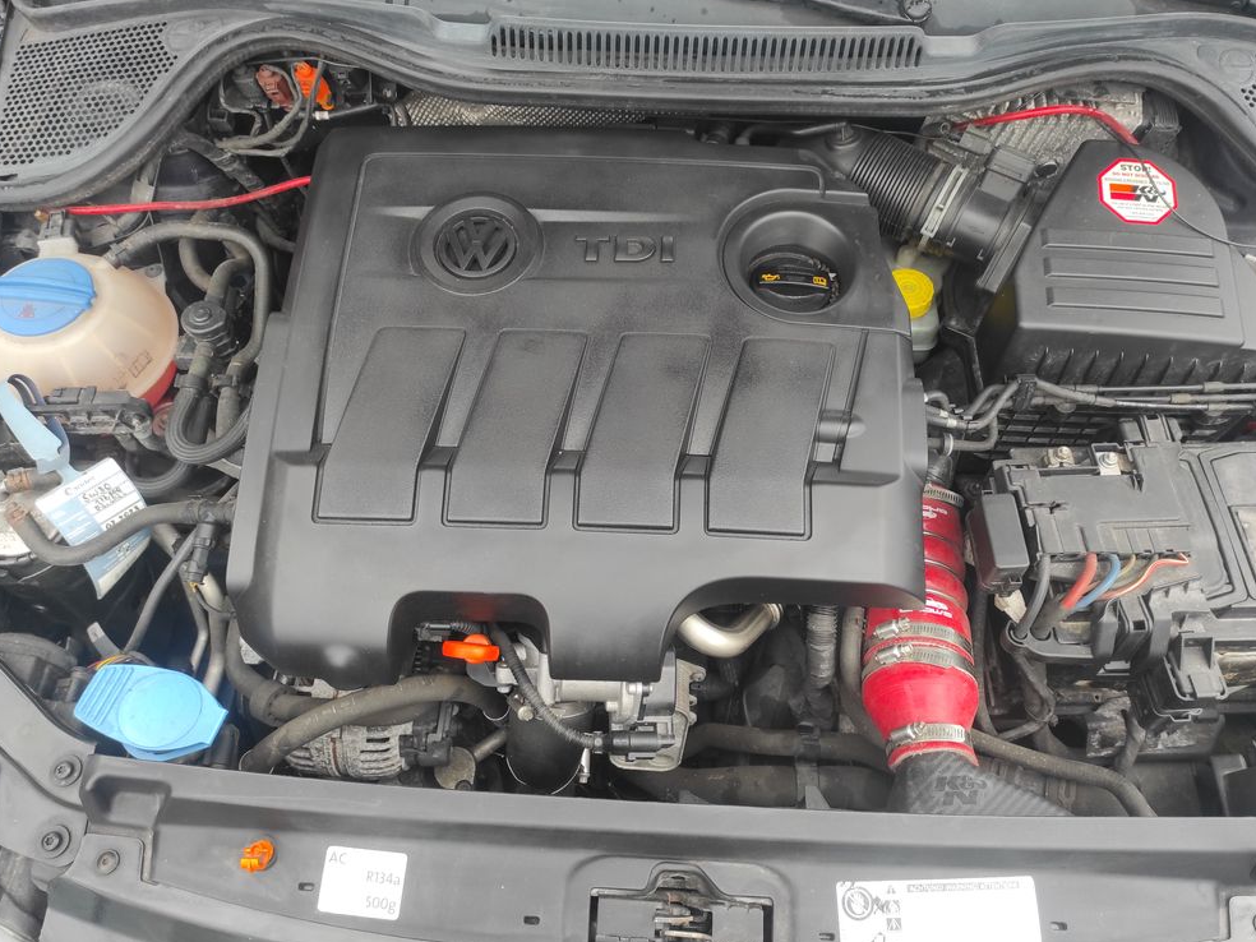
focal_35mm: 26
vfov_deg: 53.1
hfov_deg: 67.3
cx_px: 627
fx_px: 943
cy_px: 458
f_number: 1.89
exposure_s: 1/125
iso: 100
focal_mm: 5.43
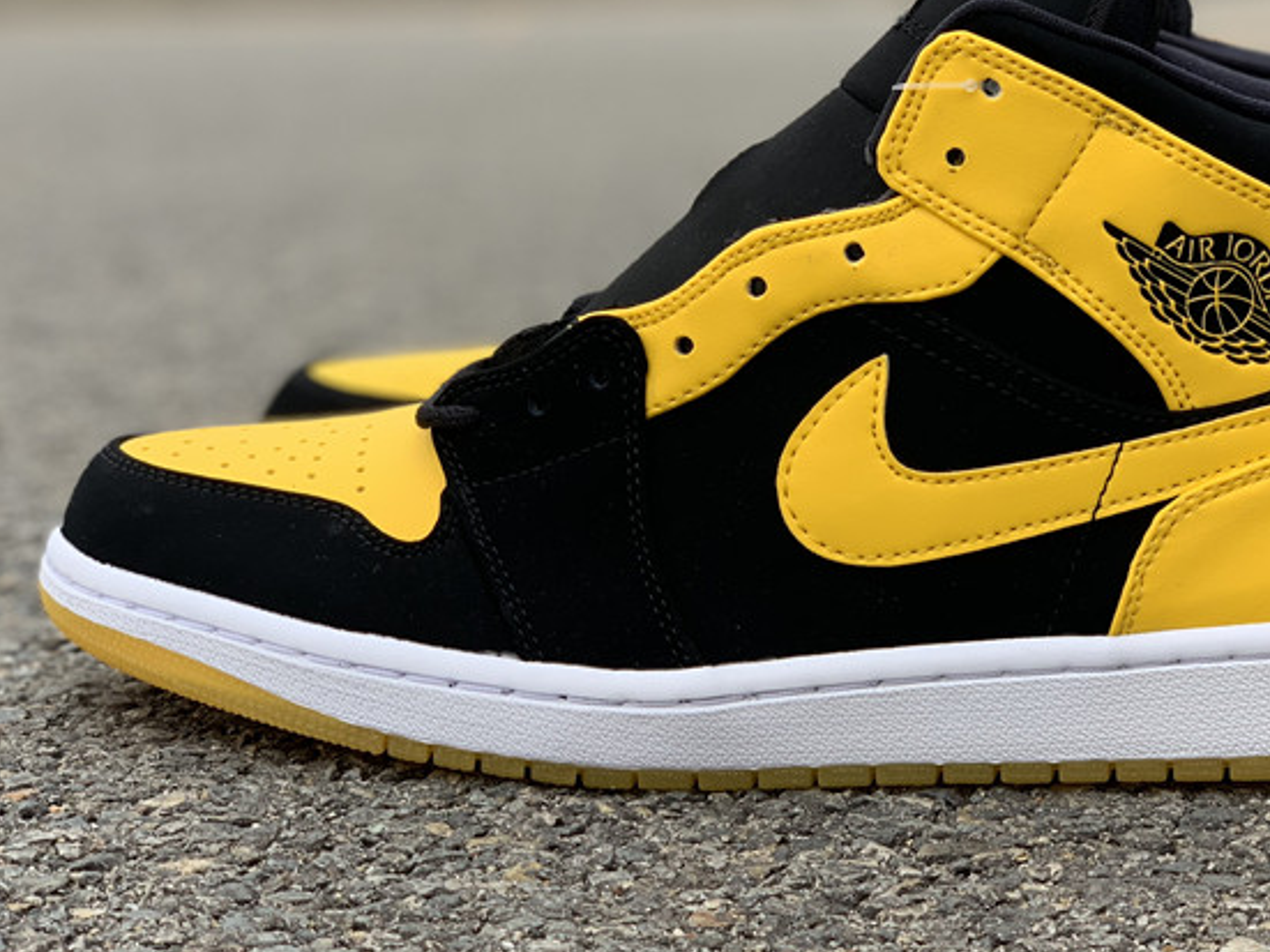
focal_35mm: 85
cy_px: 395
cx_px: 779
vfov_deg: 17.3
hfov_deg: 23.0
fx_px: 3118
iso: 16
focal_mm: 6
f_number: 2.4
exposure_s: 1/154
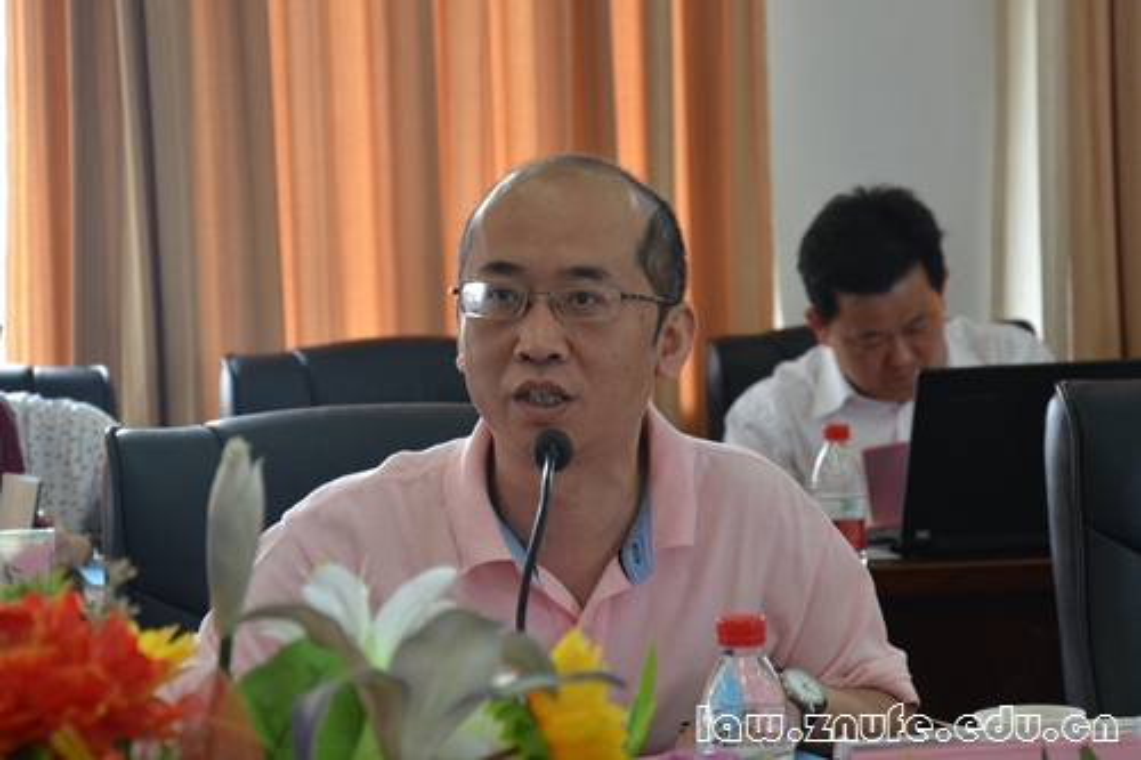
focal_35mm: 105
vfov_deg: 13.0
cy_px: 380
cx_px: 570
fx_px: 3327
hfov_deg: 19.5
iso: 800
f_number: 5.3
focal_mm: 70
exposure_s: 1/50
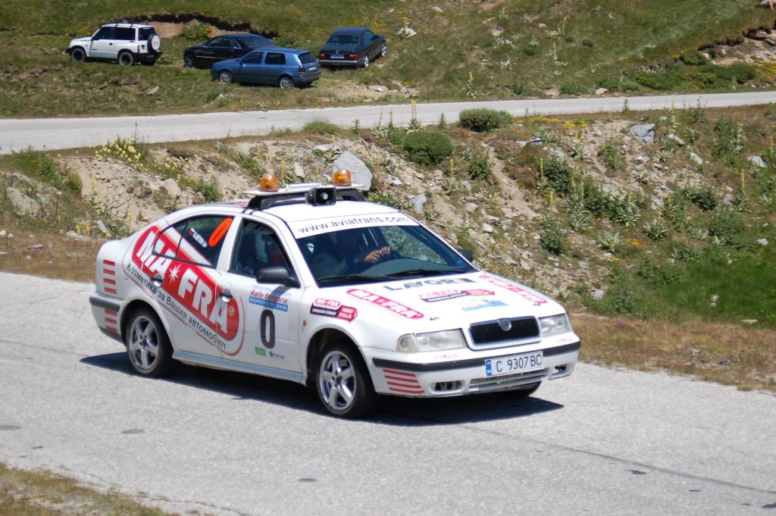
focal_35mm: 120
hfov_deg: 17.1
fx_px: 2585
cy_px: 258
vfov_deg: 11.4
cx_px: 388
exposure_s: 1/1000
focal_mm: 80
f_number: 5.6
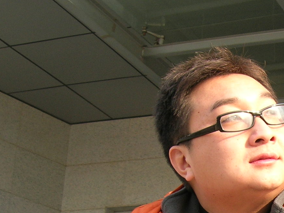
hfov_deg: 16.6
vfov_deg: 12.8
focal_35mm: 112
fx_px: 919
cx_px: 363
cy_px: 267
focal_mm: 7.8
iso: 64
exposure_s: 1/120
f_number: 4.8
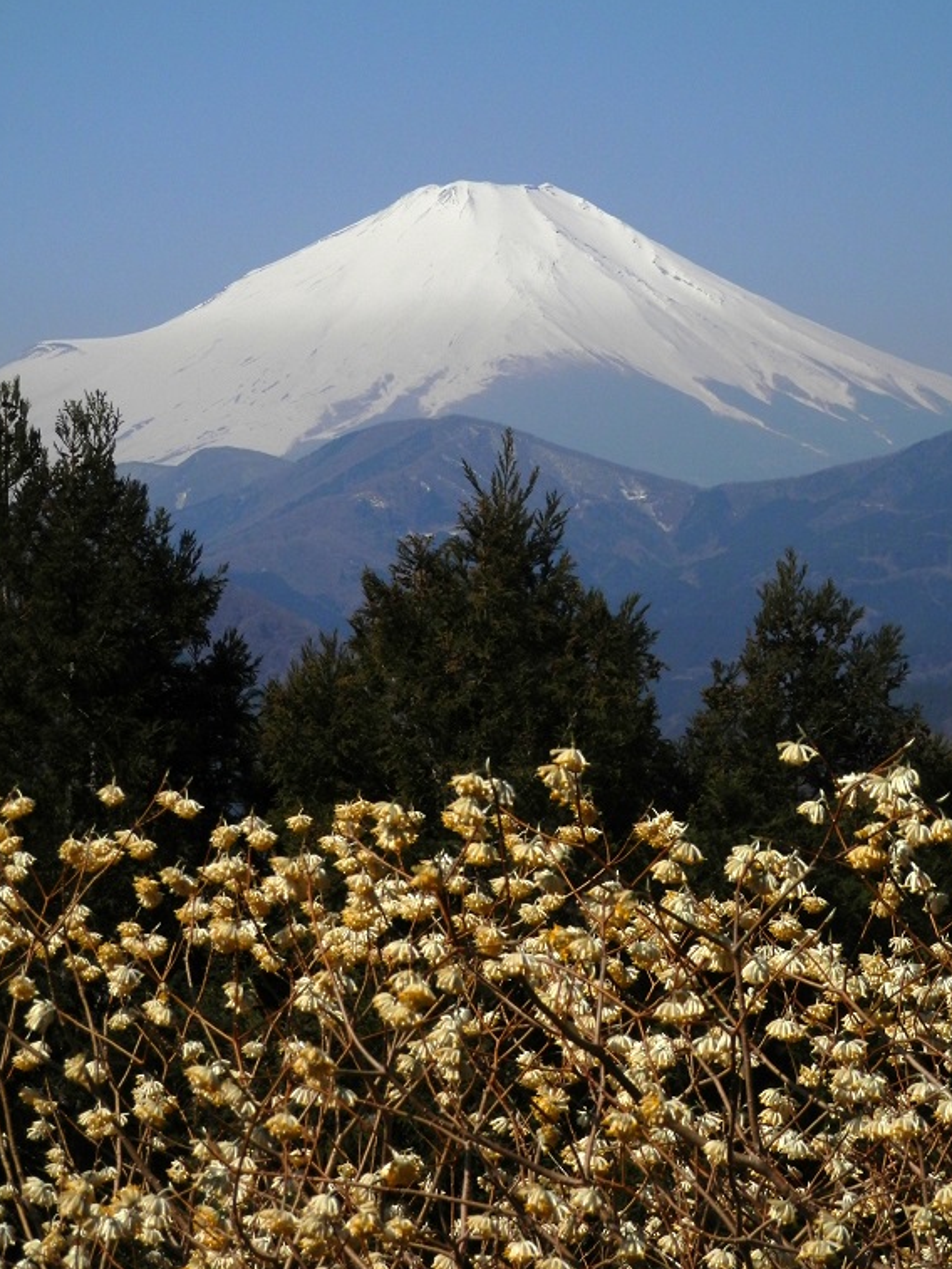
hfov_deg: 13.2
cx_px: 484
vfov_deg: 17.6
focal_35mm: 112
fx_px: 4106
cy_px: 627
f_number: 14.2
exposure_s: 1/250
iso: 80
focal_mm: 19
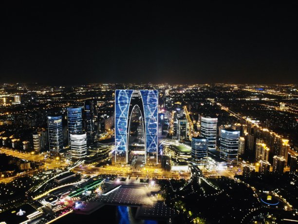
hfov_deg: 71.6
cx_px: 149
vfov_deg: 56.8
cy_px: 112
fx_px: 207
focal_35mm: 24
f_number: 2.8
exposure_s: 1/5
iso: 800
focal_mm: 4.5
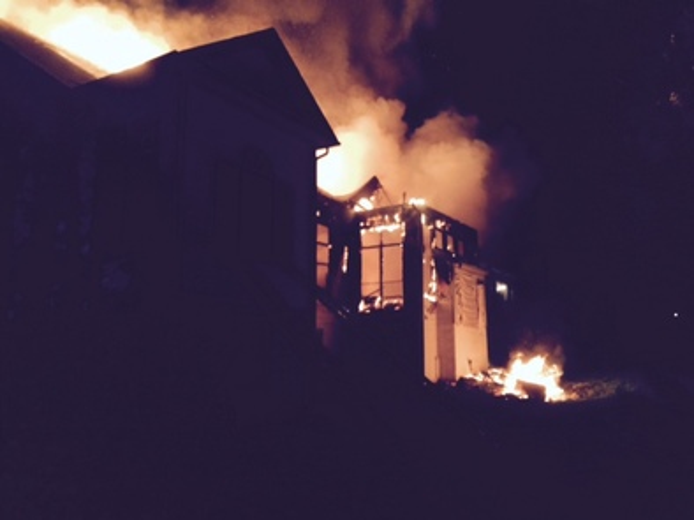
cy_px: 260
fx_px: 581
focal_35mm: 29
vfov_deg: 48.2
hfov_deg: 61.7
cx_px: 347
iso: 160
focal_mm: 4.15
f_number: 2.2
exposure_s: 1/30
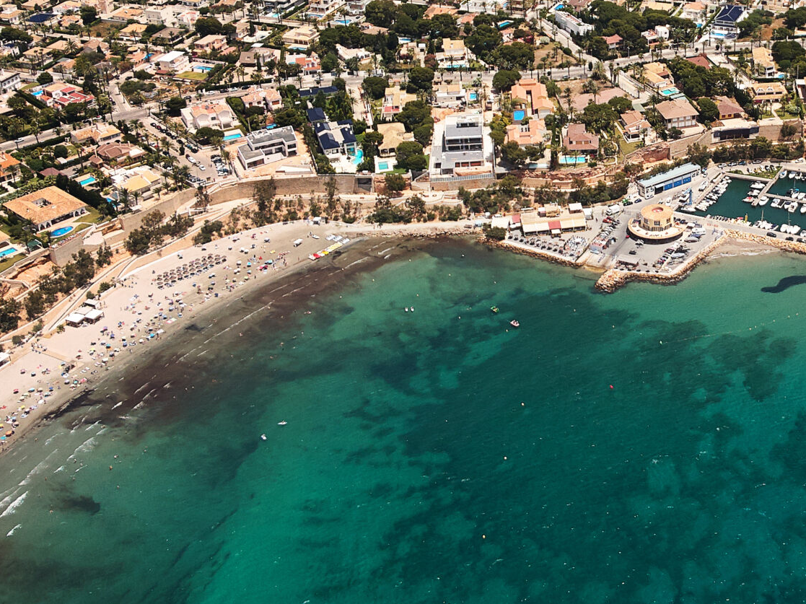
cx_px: 691
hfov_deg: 33.5
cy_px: 157
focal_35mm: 55
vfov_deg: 26.2
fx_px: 1280
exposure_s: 1/1205
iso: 103
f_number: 2.8
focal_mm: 4.5
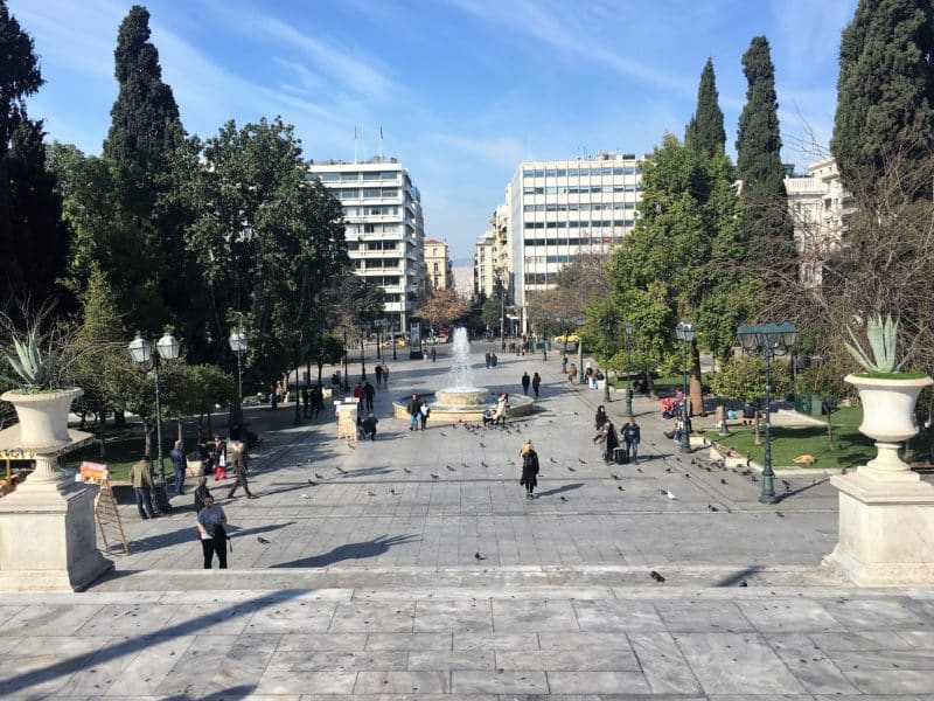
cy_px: 350
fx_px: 782
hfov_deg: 61.7
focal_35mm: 29
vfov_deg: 48.2
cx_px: 467
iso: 25
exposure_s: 1/1570
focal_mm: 4.15
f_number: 2.2
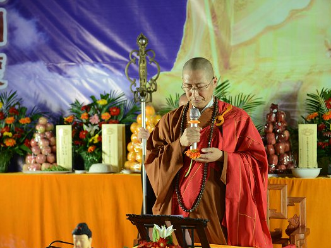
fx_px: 736
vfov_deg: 19.1
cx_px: 179
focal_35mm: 77
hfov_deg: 25.3
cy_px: 126
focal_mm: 70
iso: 1600
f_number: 2.8
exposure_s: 1/80
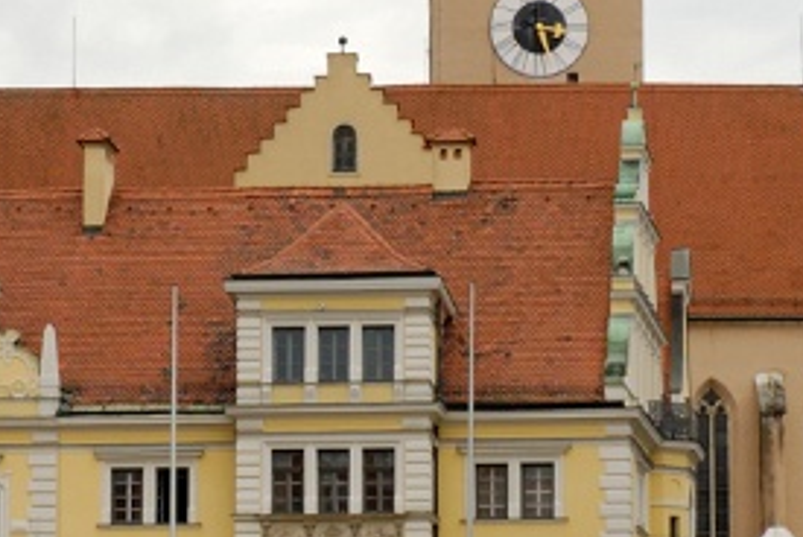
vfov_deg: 7.9
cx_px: 385
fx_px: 3863
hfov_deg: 11.9
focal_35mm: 173
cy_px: 444
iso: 100
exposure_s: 1/180
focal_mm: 24
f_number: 8
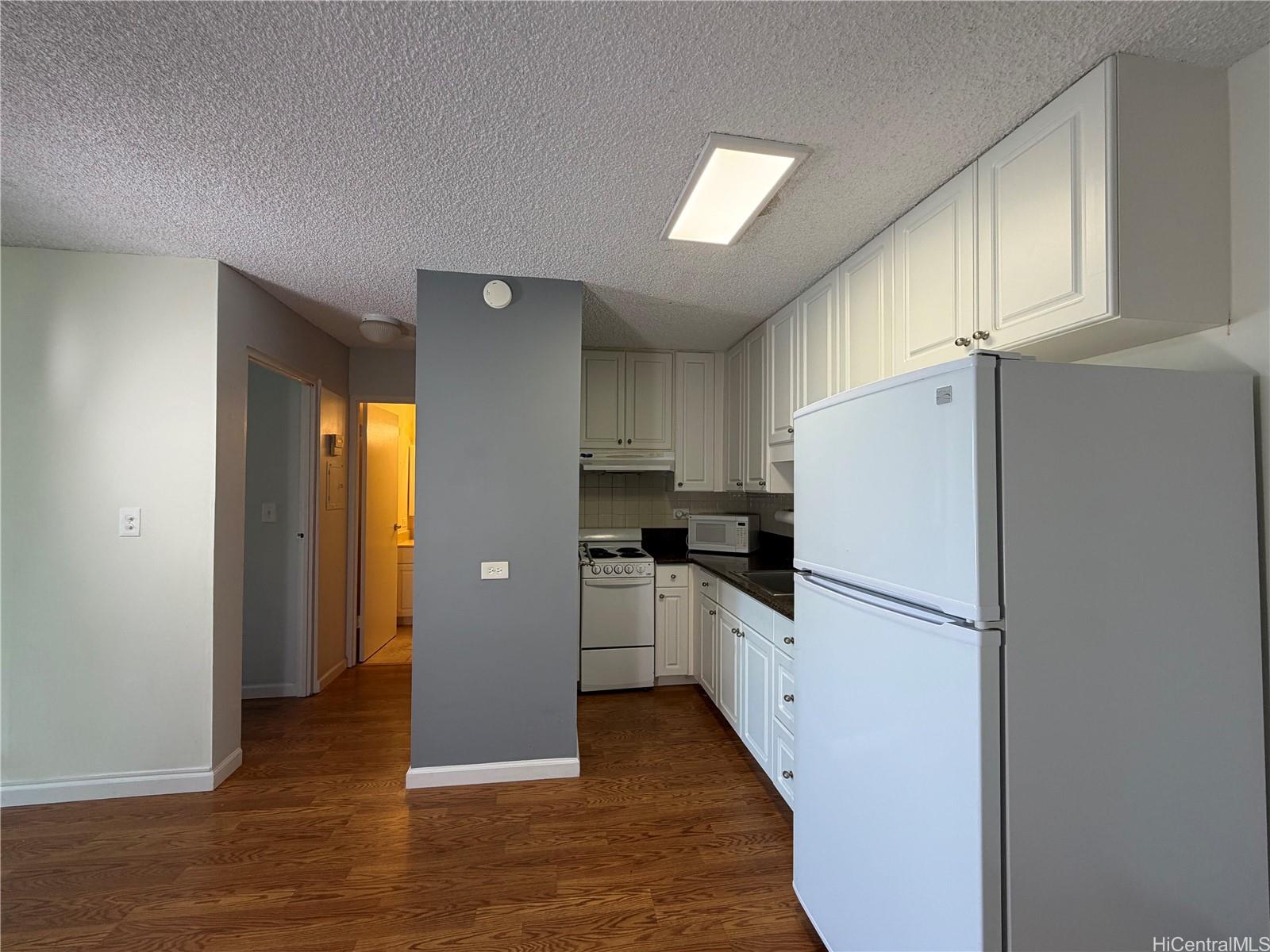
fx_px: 514
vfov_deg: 85.7
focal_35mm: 14
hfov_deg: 102.1
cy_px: 476
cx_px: 635
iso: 125
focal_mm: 2.22
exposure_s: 1/120
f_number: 2.2
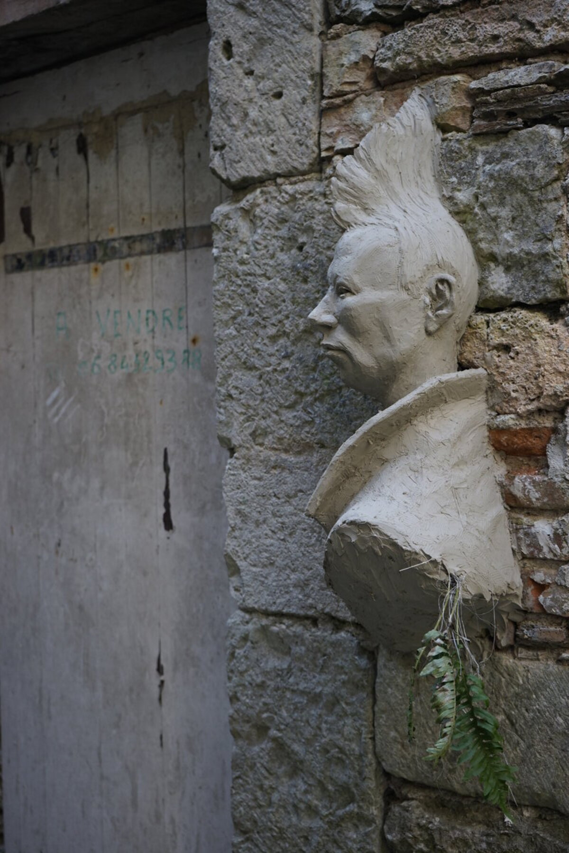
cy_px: 426
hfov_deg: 24.6
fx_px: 1304
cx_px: 284
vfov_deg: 36.2
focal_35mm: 55
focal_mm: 55
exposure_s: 1/160
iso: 800
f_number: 5
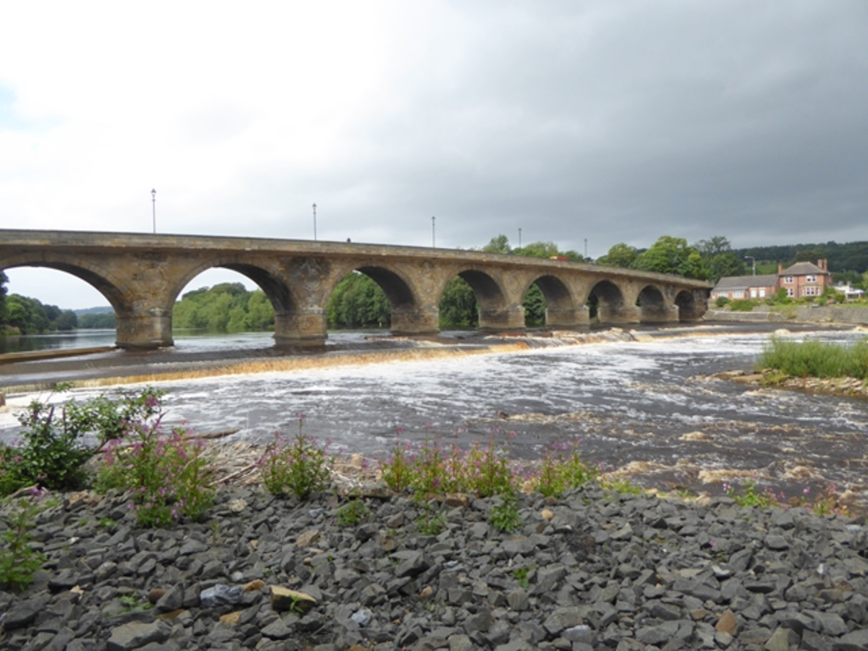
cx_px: 434
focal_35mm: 24
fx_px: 602
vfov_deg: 56.8
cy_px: 326
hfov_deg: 71.6
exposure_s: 1/800
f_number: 3.3
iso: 100
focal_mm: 4.3
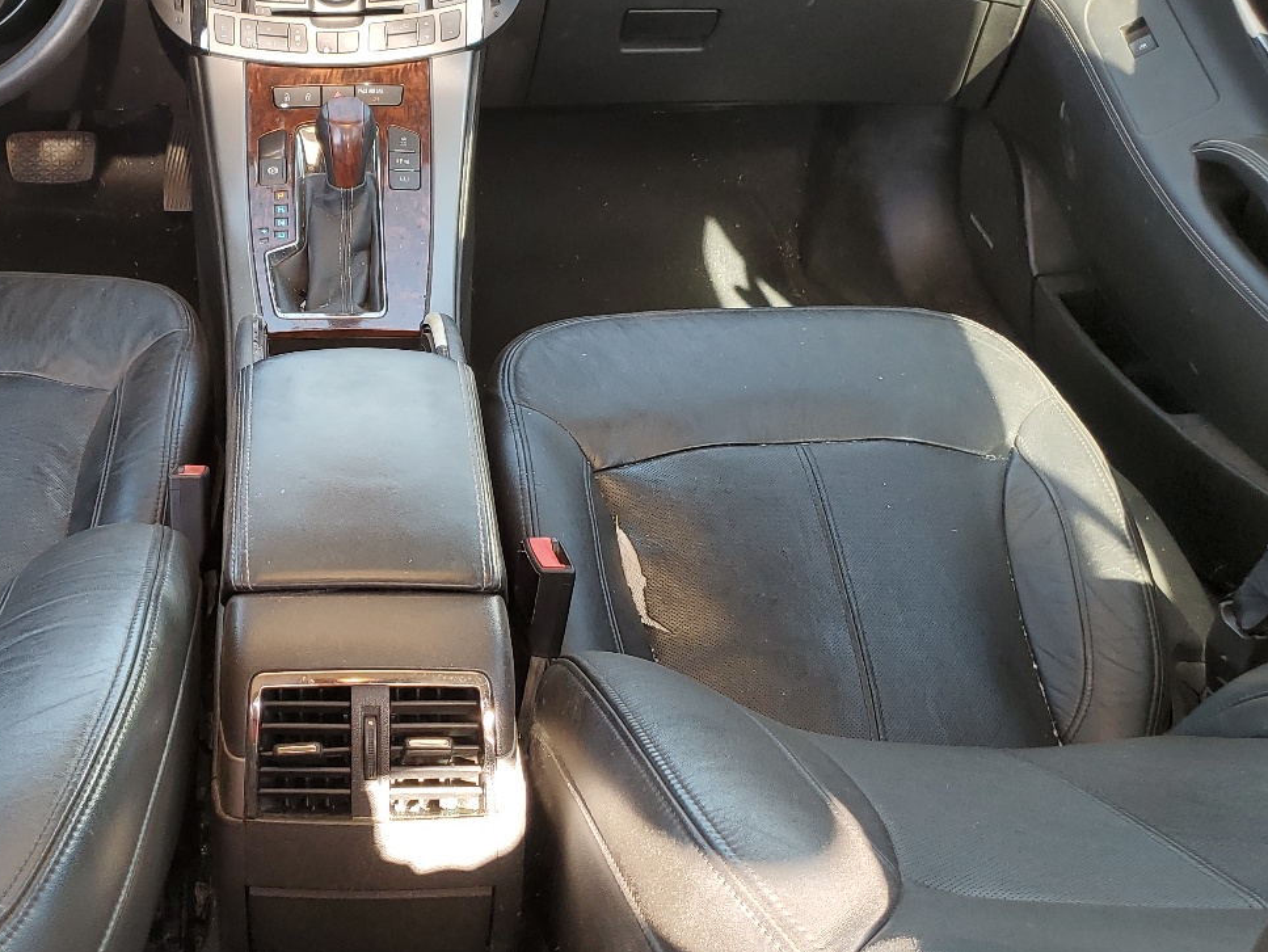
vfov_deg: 33.6
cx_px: 306
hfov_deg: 42.4
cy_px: 404
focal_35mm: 43
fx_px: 1576
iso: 53
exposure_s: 1/120
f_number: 1.5
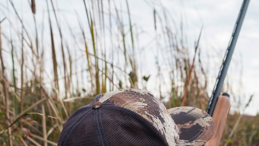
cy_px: 152
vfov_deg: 16.8
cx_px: 222
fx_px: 481
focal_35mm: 70
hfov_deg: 29.2
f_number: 4
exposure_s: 1/200
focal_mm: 23
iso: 250
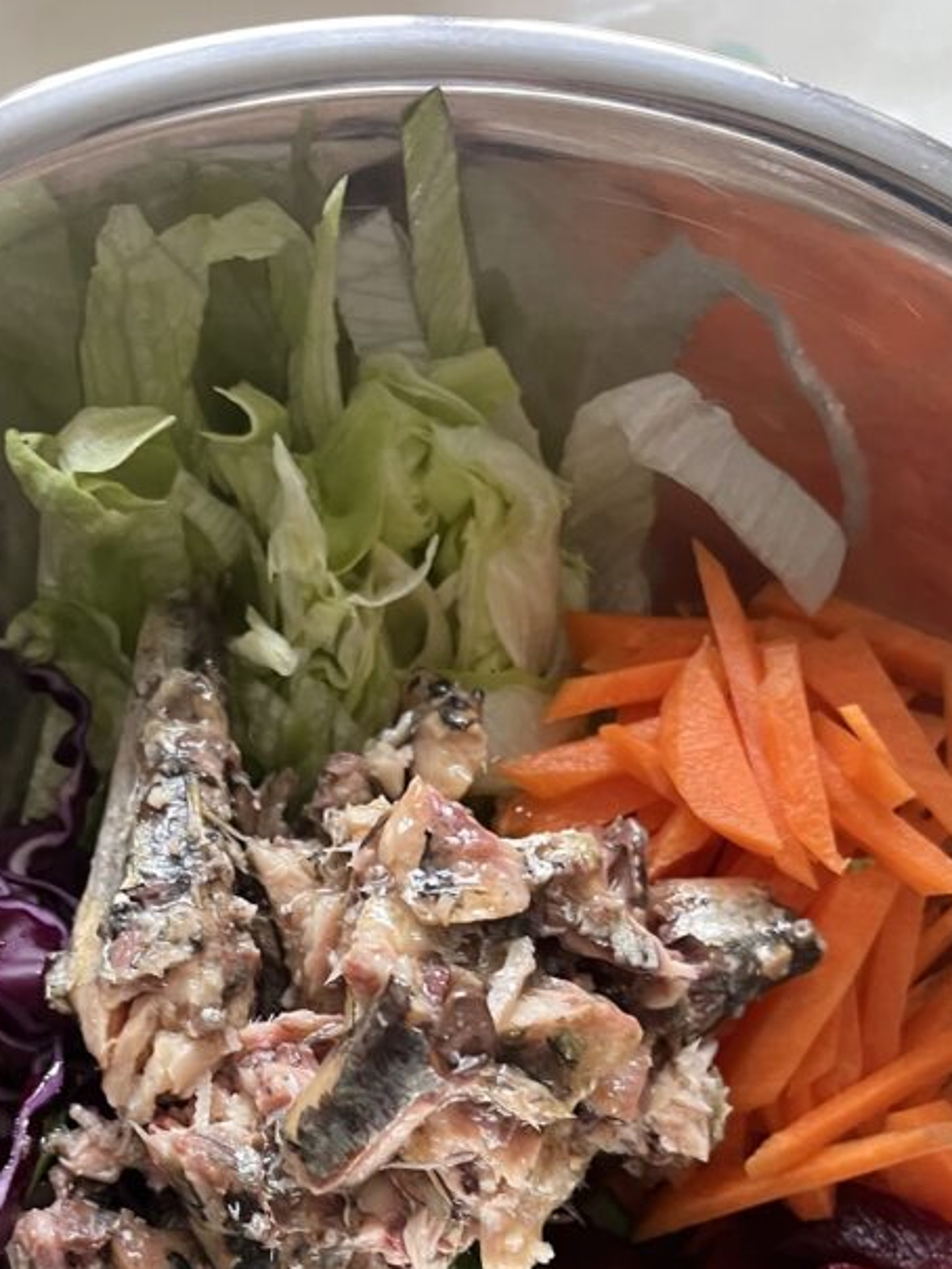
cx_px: 338
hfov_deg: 32.7
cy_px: 1053
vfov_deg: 40.8
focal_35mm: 44
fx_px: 1613
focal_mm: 5.1
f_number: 1.6
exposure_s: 1/60
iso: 250
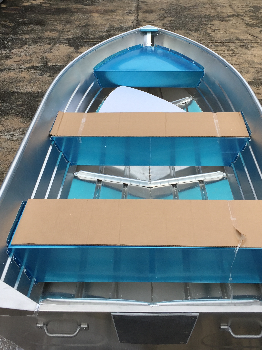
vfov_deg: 45.3
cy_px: 126
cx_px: 145
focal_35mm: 41
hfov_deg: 35.1
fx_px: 414
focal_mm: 4.15
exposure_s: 1/860
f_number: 2.2
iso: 32
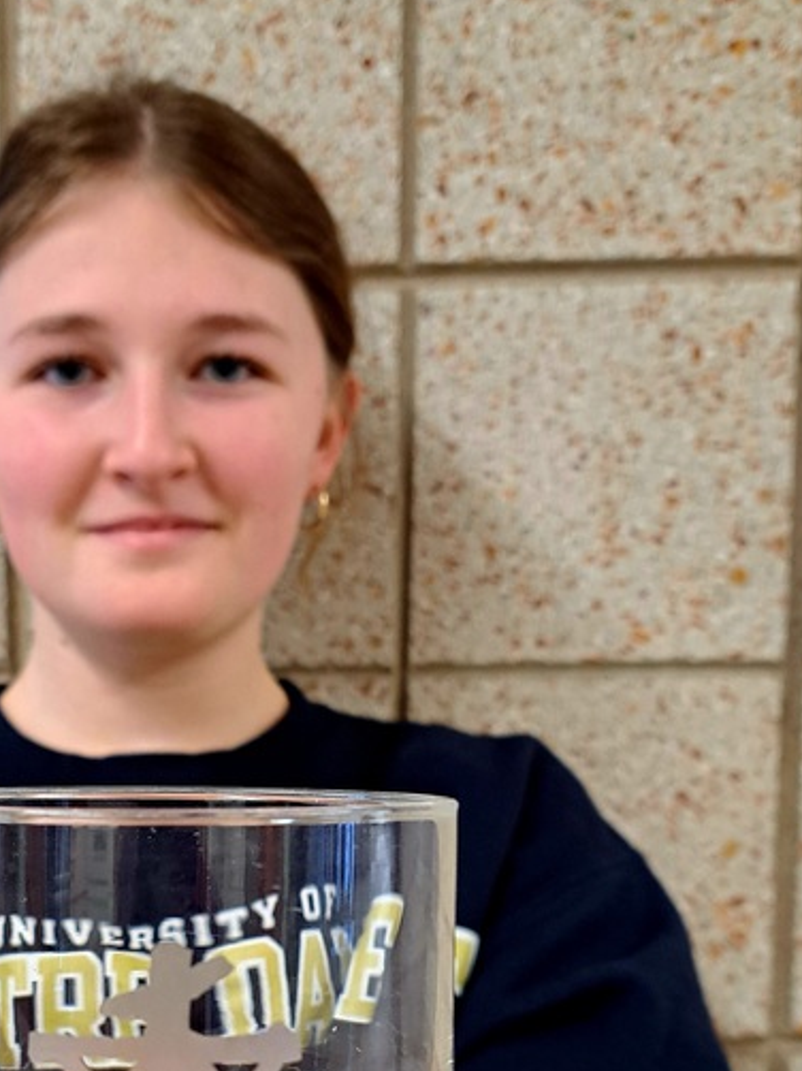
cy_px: 858
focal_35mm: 49
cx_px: 113
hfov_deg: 28.7
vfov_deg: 37.5
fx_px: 1515
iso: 200
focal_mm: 5.23
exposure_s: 1/60.2
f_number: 1.8
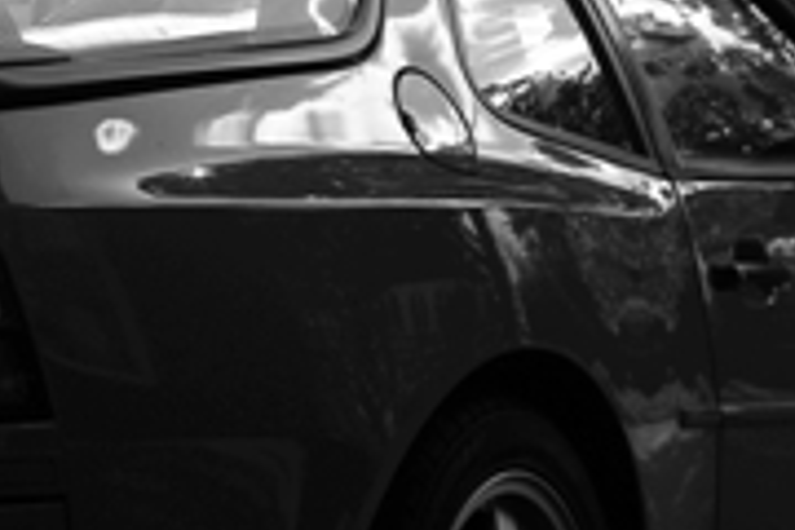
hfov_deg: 10.1
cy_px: -13
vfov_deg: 6.7
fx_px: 4505
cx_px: 402
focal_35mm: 204
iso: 100
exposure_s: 1/640
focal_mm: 30.63
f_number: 5.6
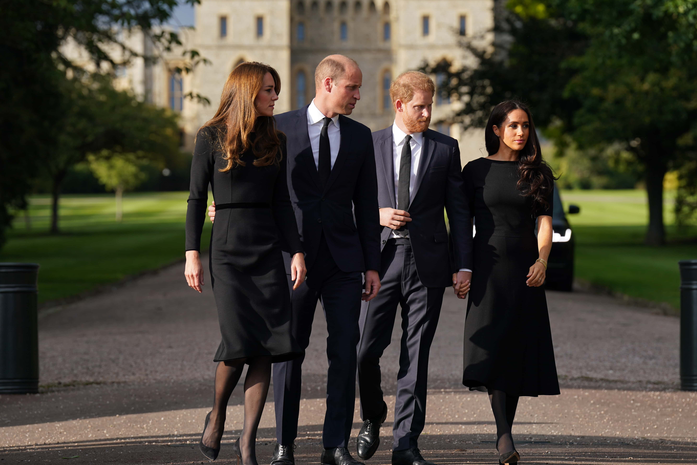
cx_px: 351
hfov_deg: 11.7
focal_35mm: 176
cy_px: 257
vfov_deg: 7.8
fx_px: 3407
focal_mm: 156
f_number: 4.5
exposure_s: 1/1000
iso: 200
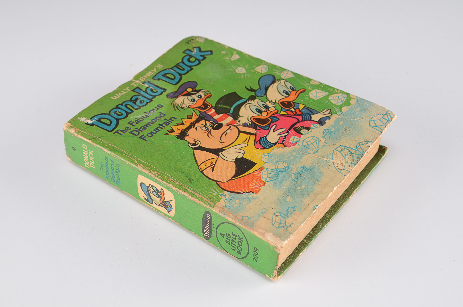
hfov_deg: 41.2
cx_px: 232
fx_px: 616
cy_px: 154
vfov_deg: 28.0
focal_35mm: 48
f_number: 9
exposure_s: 1/80
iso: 100
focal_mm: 32
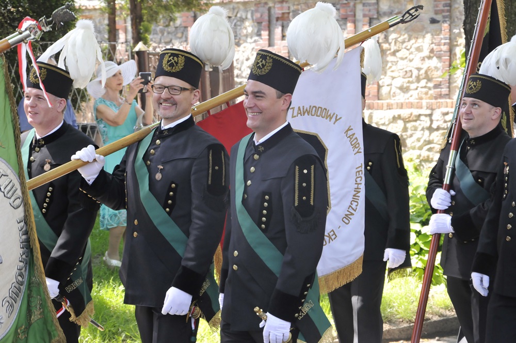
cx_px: 258
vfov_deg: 13.0
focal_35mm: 105
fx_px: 1503
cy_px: 172
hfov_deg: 19.5
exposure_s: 1/160
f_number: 6.3
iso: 800
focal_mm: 70
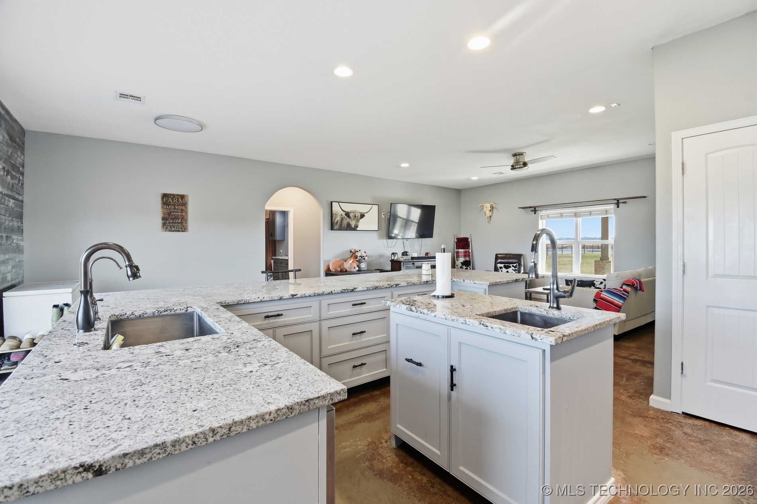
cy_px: 252
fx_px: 315
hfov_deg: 100.4
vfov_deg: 77.3
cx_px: 378
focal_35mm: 15
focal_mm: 10
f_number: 8
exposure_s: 1/50
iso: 250
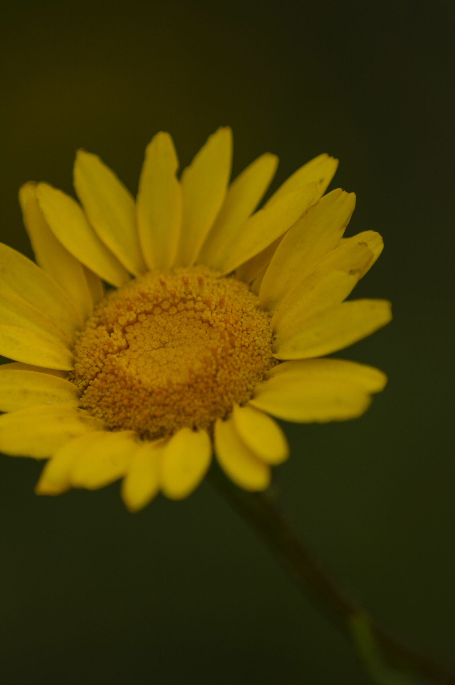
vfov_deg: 4.6
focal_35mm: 450
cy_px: 342
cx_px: 228
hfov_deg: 3.0
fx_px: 8545
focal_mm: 300
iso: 100
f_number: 5.6
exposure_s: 1/800
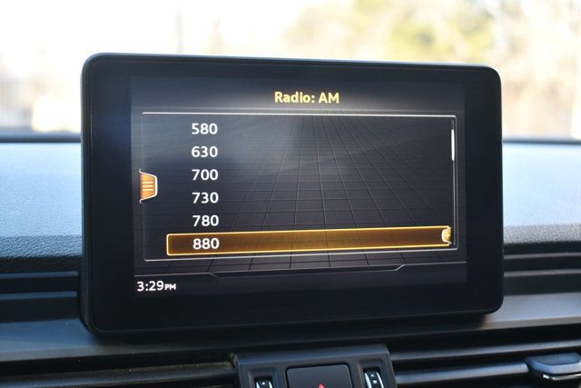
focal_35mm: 52
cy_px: 194
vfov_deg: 26.0
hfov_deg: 38.2
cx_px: 290
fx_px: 839
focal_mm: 35
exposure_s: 1/125
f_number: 4.5
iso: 1000
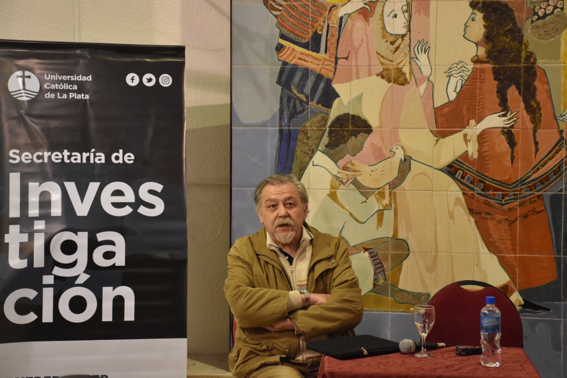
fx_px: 1229
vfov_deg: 17.5
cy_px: 189
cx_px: 284
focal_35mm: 78
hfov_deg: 26.0
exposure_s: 1/60
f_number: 4.8
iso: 2200
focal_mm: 52
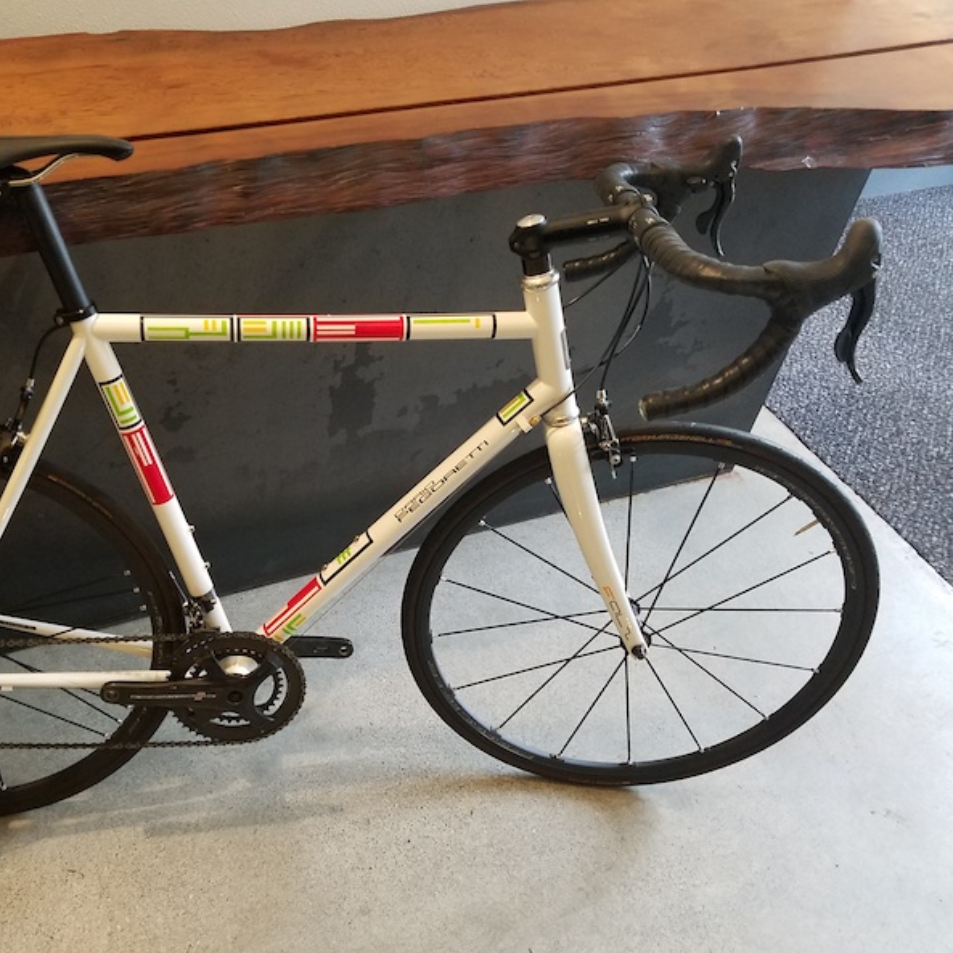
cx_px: 326
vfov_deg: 52.5
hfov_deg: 51.7
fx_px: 966
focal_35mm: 31
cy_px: 481
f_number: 1.7
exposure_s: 1/22
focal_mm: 4.2
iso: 200
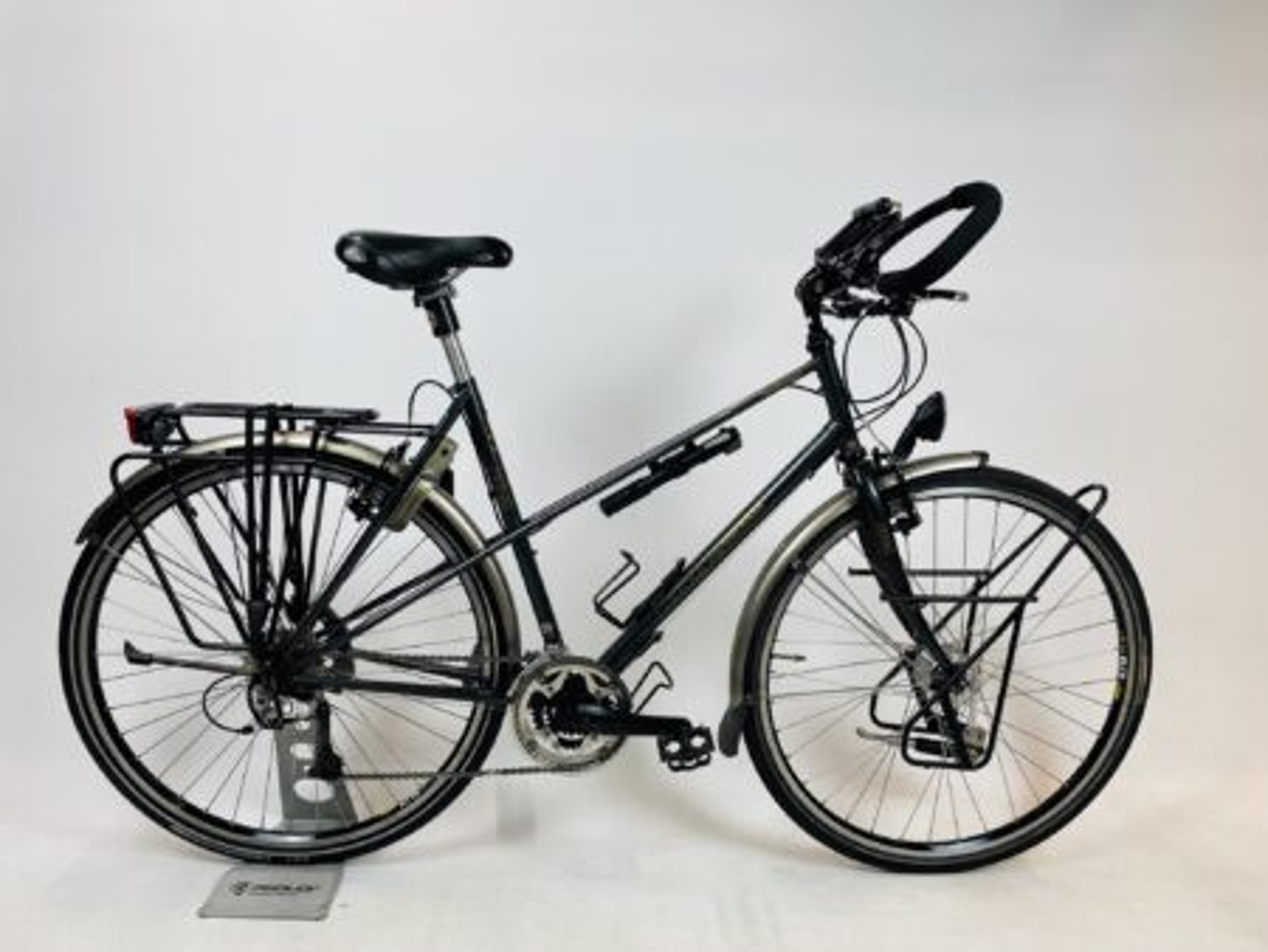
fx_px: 953
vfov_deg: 53.1
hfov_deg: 67.3
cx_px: 634
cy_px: 476
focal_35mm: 26
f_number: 1.8
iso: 80
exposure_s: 1/100
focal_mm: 4.25
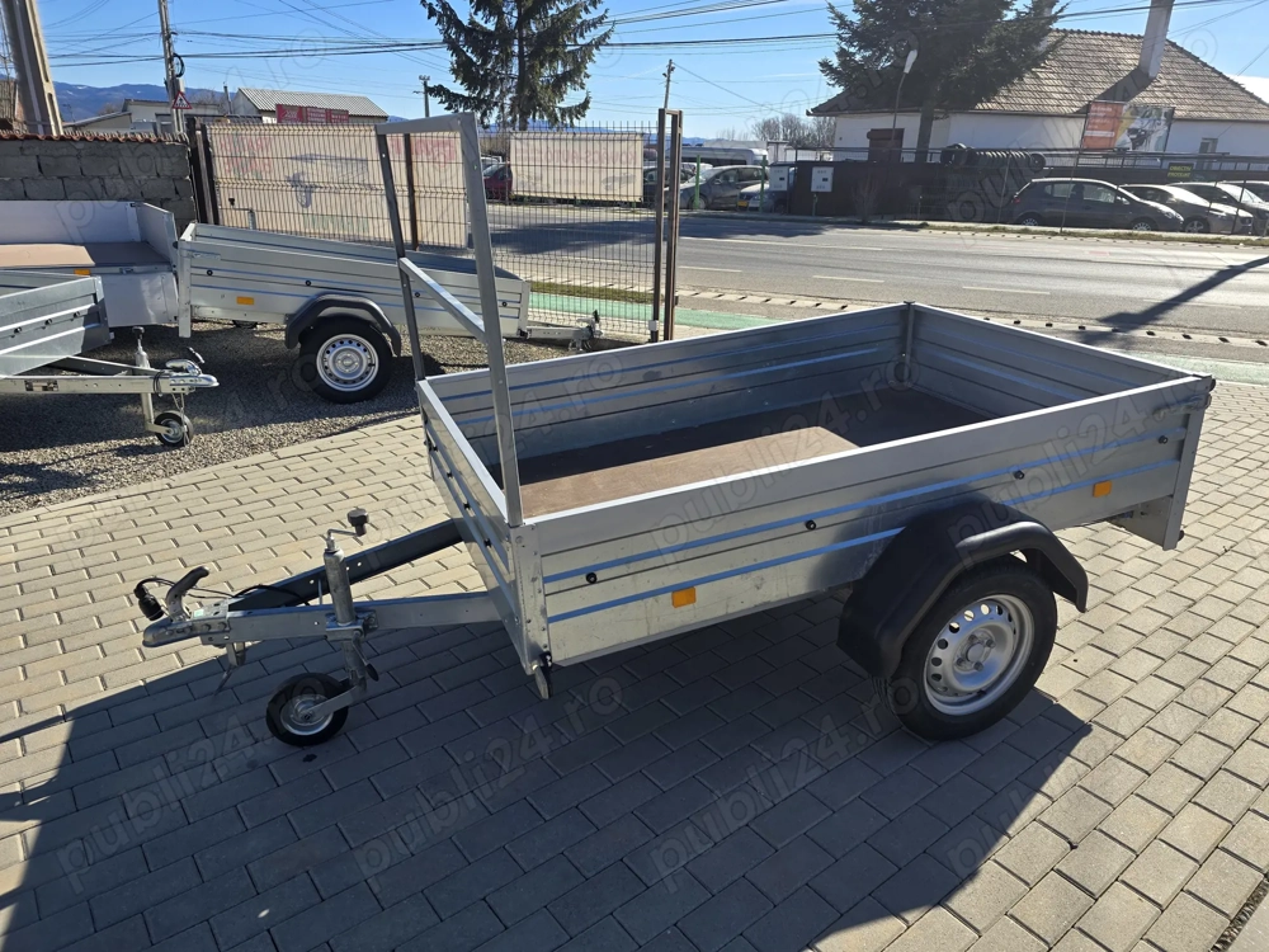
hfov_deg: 73.9
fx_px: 843
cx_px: 634
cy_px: 476
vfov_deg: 58.9
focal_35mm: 23
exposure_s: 1/551
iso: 12
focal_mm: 6.3
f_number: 1.7
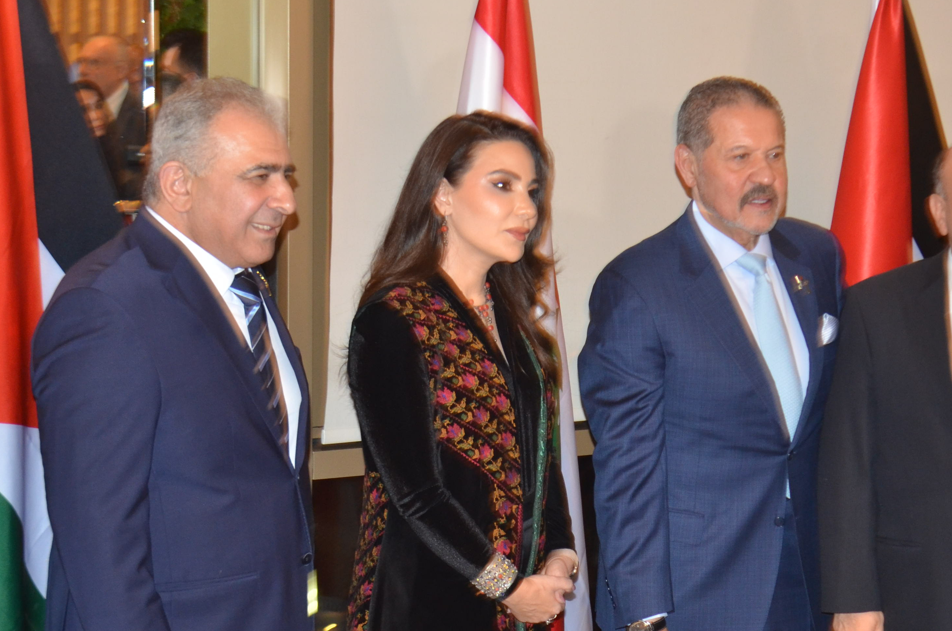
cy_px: 453
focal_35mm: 89
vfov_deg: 15.3
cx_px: 736
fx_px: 2345
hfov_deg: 22.7
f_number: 4
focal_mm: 35
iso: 800
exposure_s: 1/60
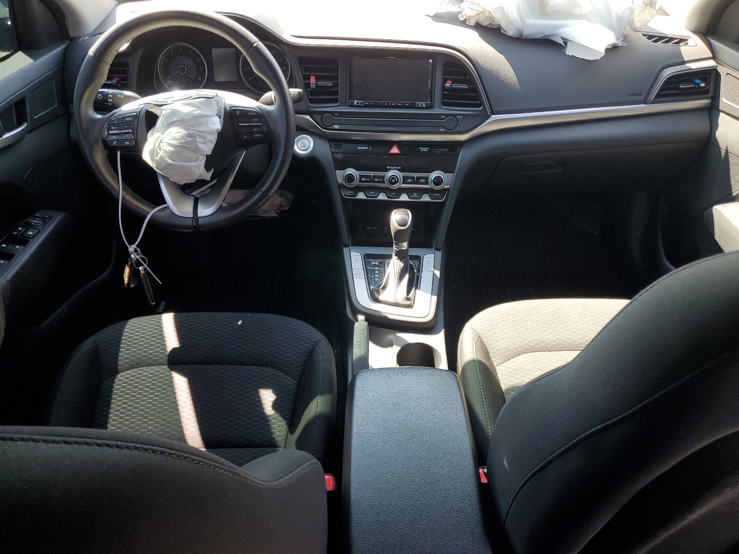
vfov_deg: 53.1
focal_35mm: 26
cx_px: 370
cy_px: 277
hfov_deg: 67.3
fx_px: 555
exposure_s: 1/120
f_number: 1.5
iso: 51
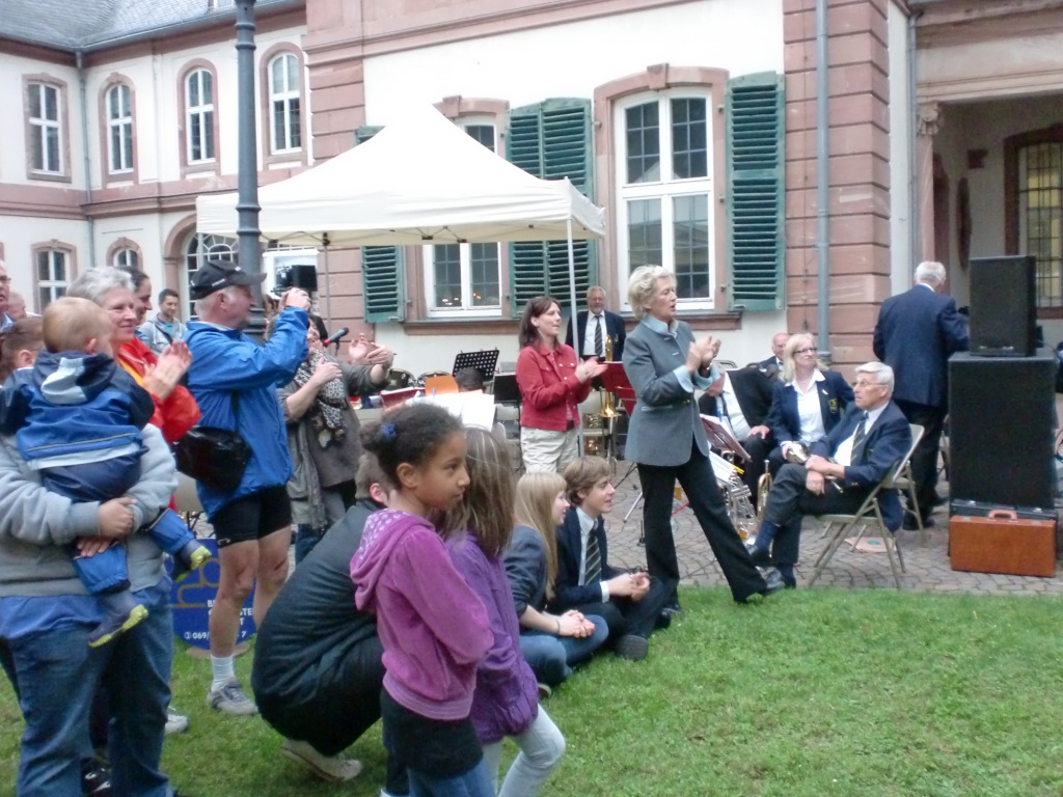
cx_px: 532
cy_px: 398
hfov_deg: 52.6
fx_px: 1075
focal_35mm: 35
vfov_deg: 40.7
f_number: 3.1
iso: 640
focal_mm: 6.3
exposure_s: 1/60
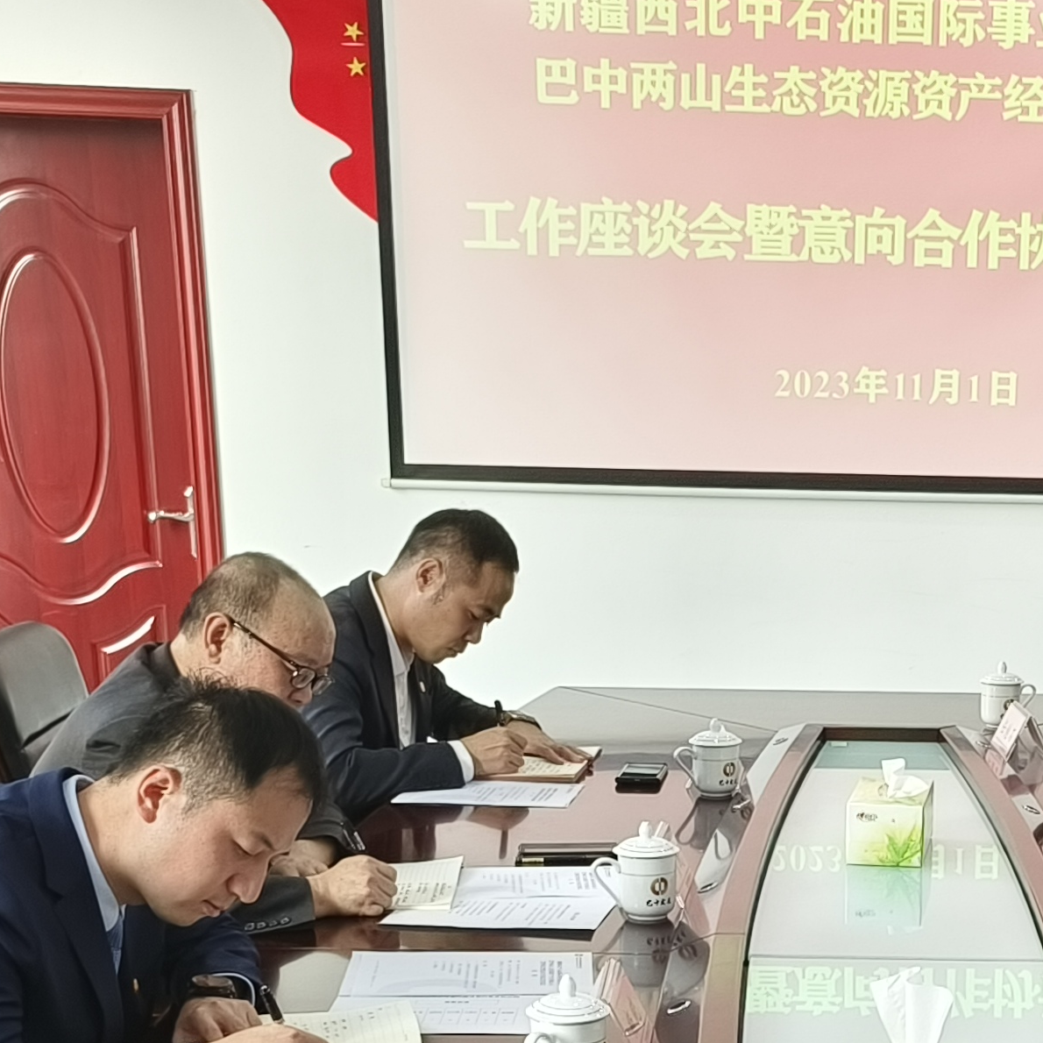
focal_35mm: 70
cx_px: 879
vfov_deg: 23.2
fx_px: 2386
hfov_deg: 24.2
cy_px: 1131
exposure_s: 1/100
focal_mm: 5.5
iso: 137
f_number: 1.75
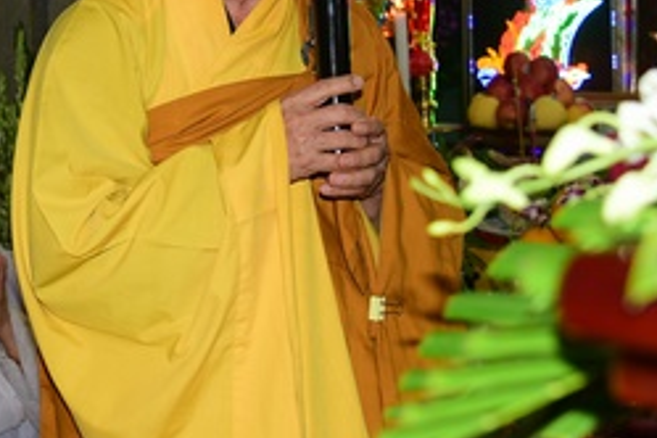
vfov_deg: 16.6
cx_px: 58
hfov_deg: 24.3
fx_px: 1478
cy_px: 24
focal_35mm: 81
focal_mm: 31
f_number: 4
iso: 320
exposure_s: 1/60
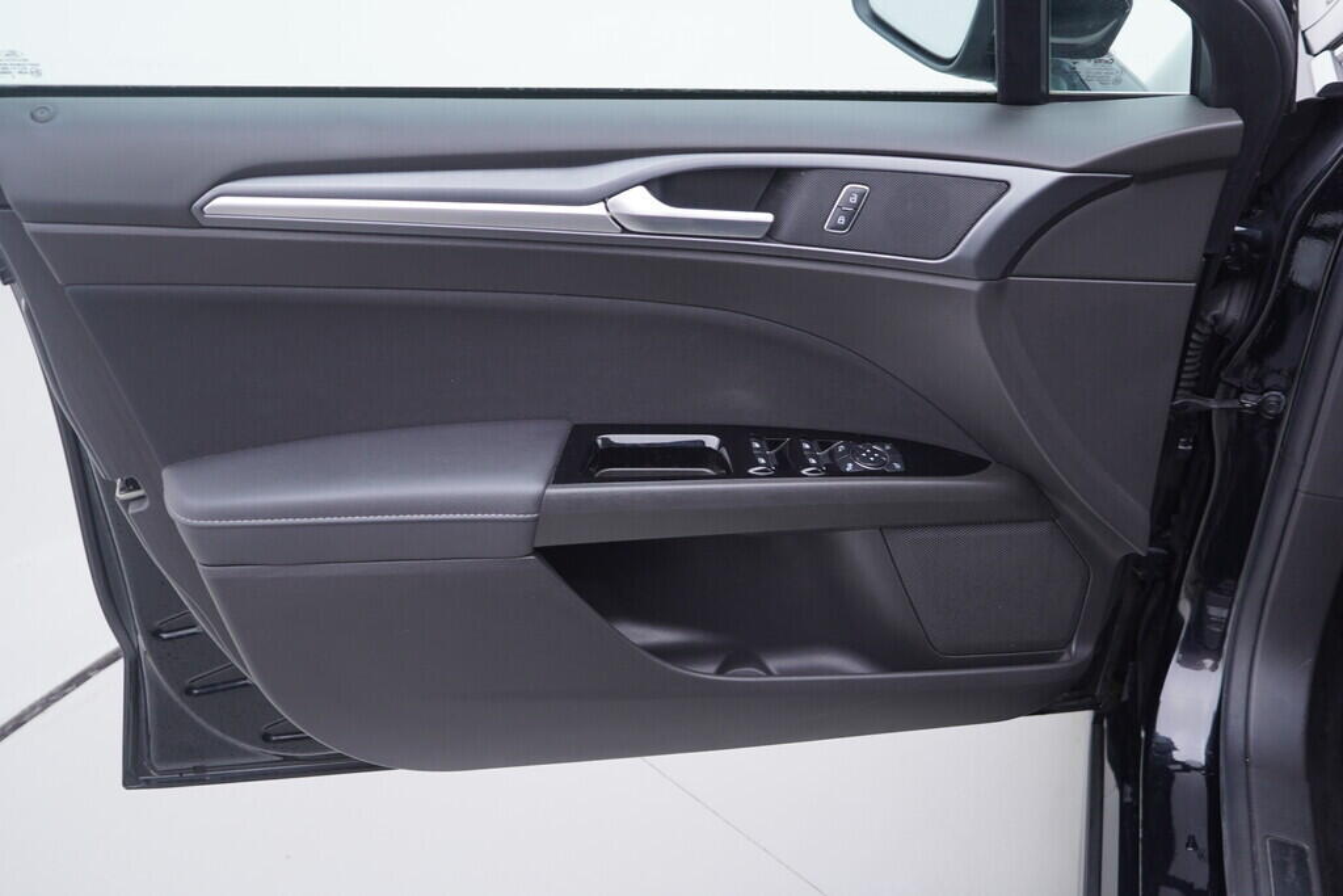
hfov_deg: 53.1
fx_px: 1343
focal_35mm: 36
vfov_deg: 36.9
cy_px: 448
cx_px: 672
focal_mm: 24
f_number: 3.2
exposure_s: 1/40
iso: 125
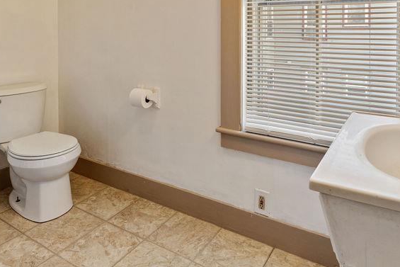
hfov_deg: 63.5
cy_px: 34
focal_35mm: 29
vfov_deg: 41.9
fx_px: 322
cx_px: 217
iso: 100
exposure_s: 1.6
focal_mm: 16
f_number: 9
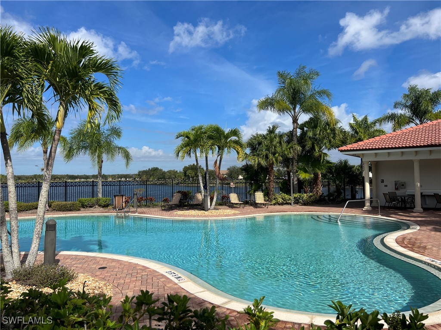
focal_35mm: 26
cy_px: 165
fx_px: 331
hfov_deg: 67.3
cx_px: 220
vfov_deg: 53.1
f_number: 1.5
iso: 50
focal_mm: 5.7
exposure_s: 1/6211
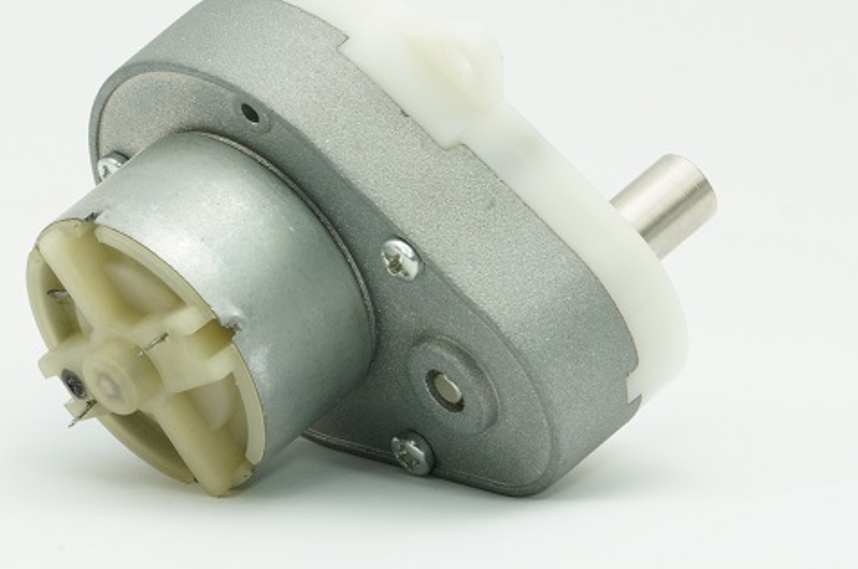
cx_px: 346
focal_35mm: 387
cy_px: 238
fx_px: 9211
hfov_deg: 5.3
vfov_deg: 3.5
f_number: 22
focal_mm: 208
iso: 1600
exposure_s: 1/30
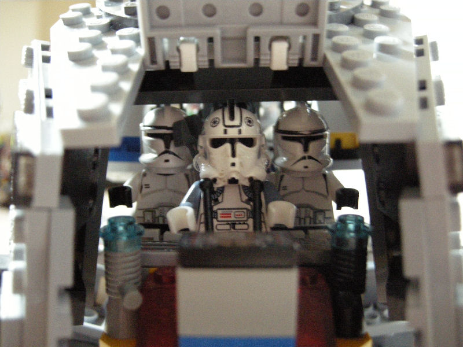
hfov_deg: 52.6
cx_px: 232
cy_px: 174
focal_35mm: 35
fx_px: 468
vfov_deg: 40.7
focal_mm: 7.5
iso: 800
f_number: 2.7
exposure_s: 1/4.4
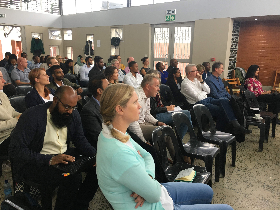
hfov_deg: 61.7
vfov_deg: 48.2
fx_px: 235
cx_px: 140
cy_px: 105
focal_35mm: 29
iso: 64
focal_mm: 4.15
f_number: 2.2
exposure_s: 1/33
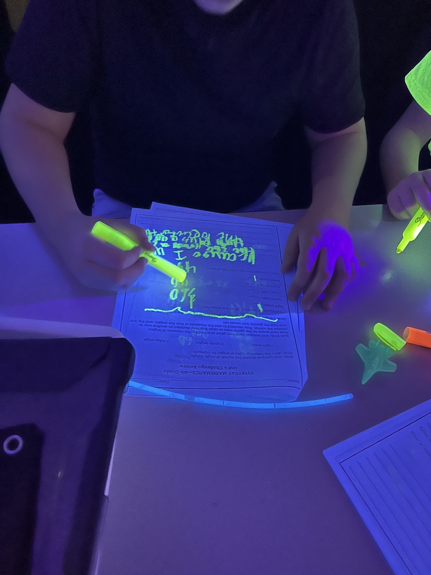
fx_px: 432
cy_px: 288
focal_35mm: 26
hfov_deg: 53.1
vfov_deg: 67.3
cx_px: 216
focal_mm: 5.1
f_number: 1.6
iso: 1000
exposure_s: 1/20
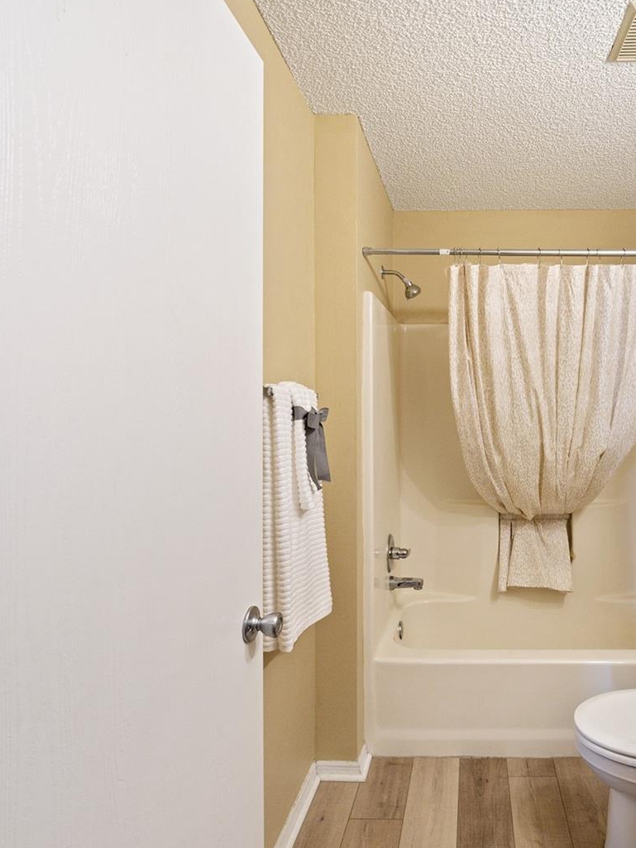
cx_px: 468
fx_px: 514
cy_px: 420
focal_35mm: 21
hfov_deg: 60.4
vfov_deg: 79.0
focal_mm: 14
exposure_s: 1/10
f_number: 8
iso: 400
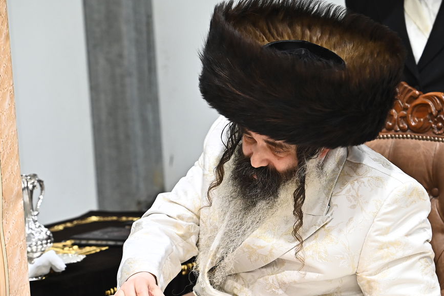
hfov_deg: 8.5
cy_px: 225
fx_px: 2984
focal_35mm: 242
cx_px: 240
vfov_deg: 5.7
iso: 2500
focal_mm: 150
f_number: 5
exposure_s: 1/160
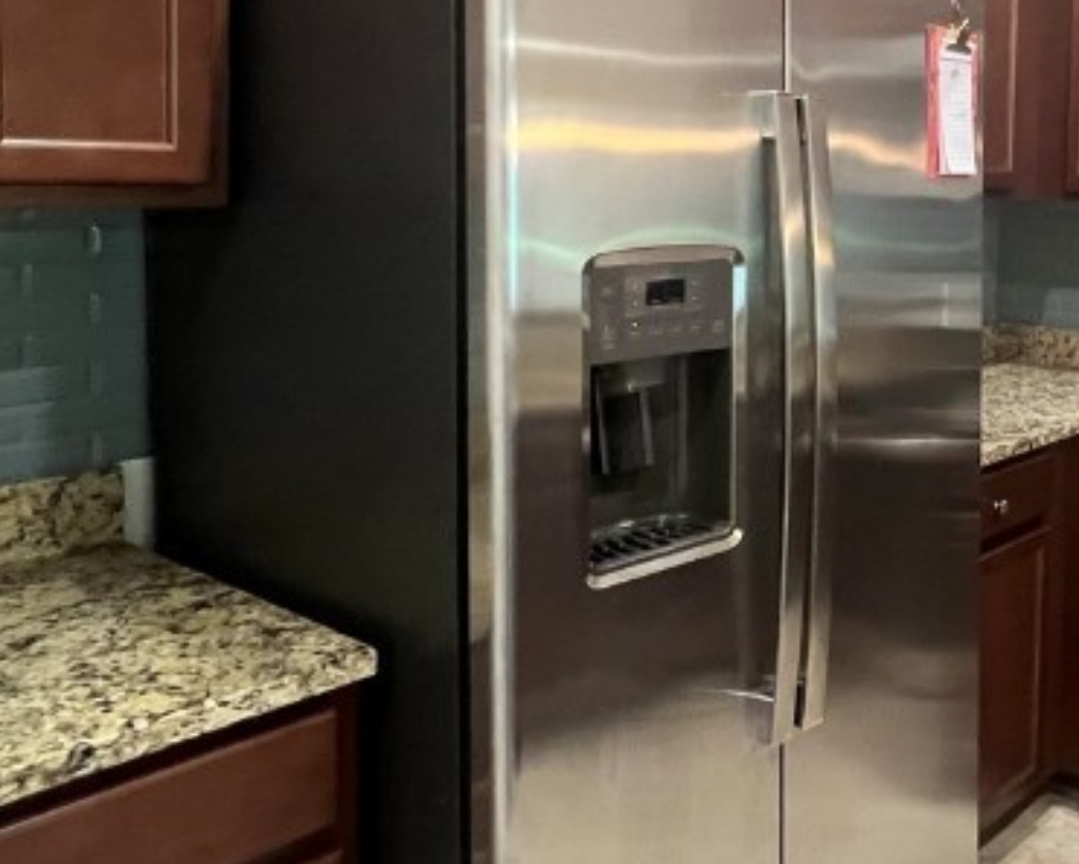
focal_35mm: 35
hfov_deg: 46.0
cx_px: 995
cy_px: 218
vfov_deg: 41.0
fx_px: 1118
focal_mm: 1.57
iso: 500
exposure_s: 1/60
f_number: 1.8
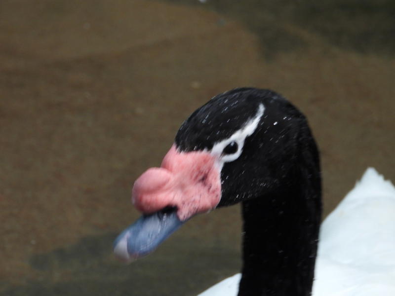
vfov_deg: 2.6
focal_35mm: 567
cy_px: 148
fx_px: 6470
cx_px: 198
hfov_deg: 3.5
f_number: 5
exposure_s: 1/30
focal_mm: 102
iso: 220
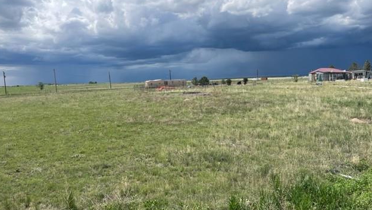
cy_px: 116
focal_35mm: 29
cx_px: 183
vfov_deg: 40.2
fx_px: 286
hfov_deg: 66.0
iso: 50
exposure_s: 1/4149
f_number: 1.6
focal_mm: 5.1
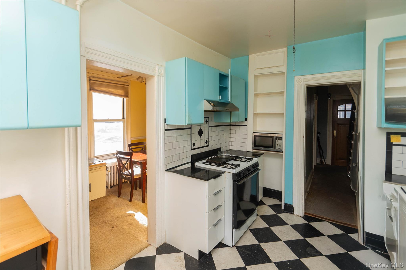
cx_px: 203
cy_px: 135
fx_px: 169
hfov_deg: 100.4
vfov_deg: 77.3
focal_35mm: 15
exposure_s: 1/60
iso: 220
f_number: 4.5
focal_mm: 10
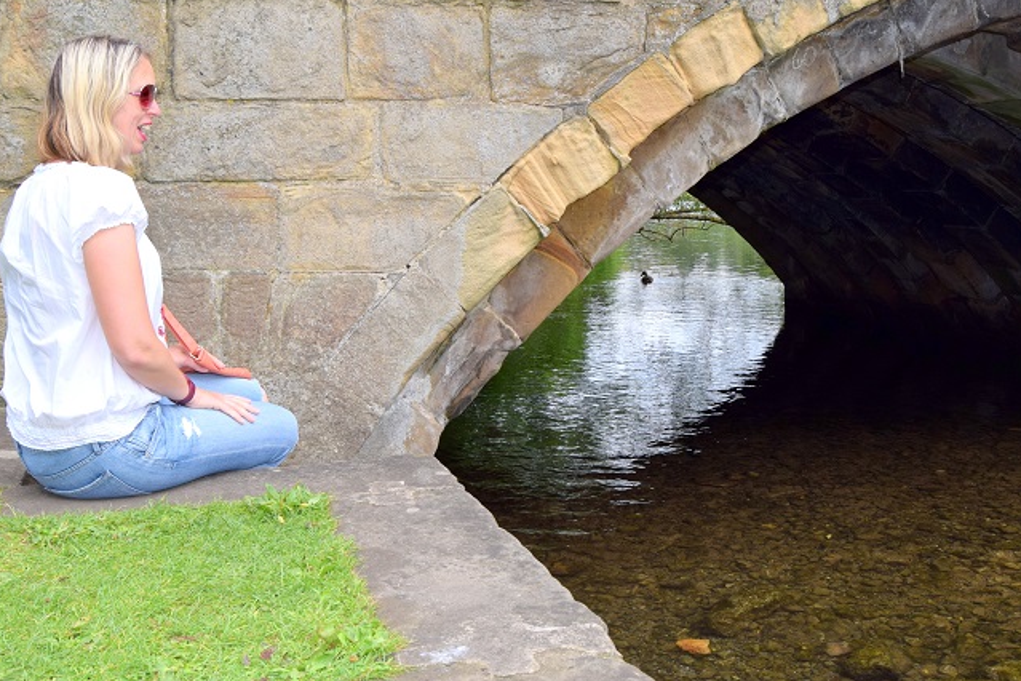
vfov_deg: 35.0
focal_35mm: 38
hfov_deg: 50.5
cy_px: 297
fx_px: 1078
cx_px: 586
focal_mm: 18
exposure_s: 1/200
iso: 100
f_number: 7.1
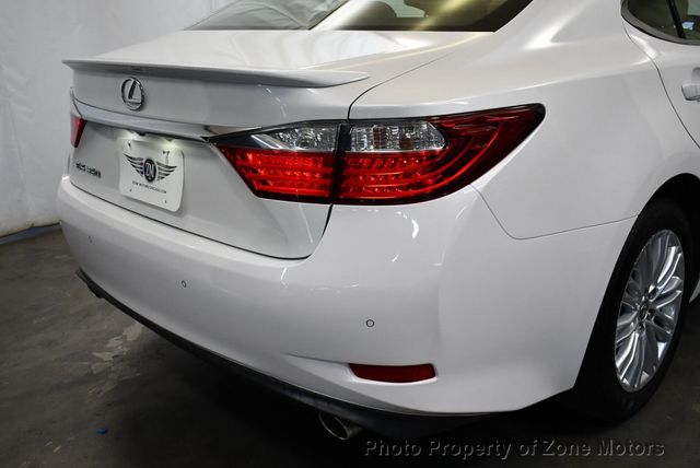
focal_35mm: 36
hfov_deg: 53.1
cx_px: 350
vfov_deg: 36.9
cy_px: 234
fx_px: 701
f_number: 3.5
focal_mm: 18
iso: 720
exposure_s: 1/250
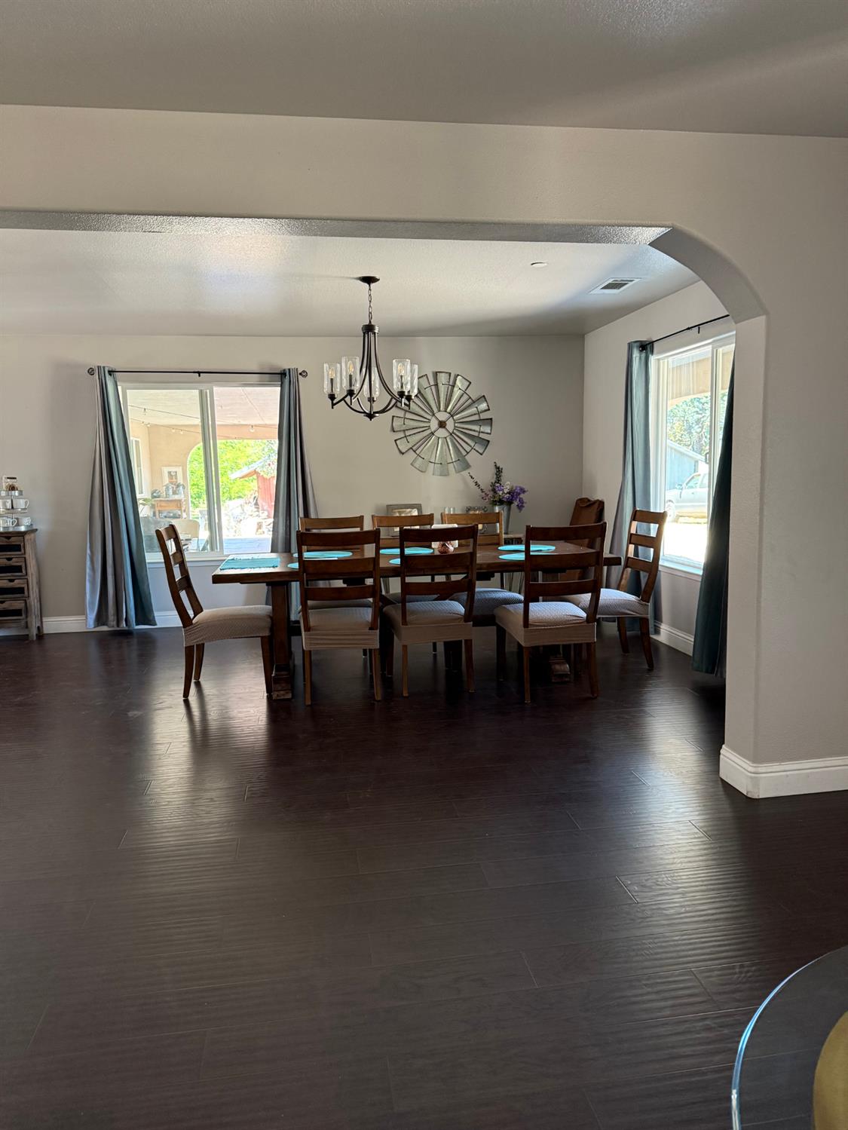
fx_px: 784
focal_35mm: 24
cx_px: 424
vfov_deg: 71.6
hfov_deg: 56.8
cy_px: 565
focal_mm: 6.76
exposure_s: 1/60
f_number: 1.78
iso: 320
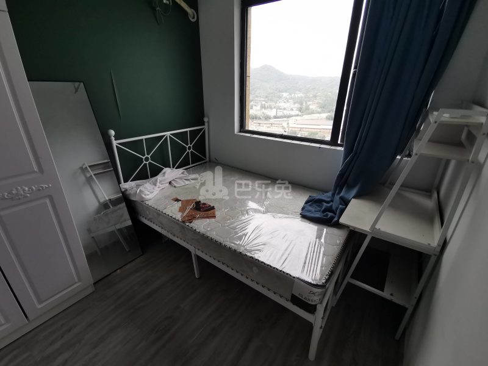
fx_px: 226
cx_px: 244
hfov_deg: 94.5
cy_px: 183
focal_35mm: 16
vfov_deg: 78.1
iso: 50
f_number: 2.2
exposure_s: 1/122
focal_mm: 2.35
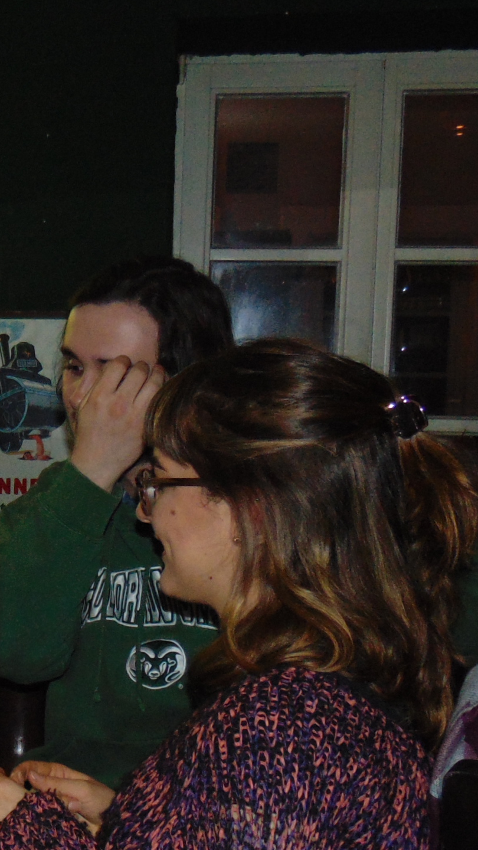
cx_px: -147
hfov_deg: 16.5
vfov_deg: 30.4
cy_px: 542
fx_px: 1555
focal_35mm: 69
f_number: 3
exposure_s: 1/30
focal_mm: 4.5
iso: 200
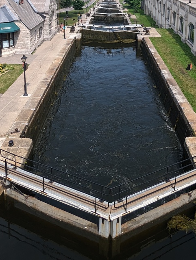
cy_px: 19
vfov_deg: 47.6
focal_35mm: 34
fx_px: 256
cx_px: 126
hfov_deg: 41.5
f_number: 2.2
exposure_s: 1/1070
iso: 50
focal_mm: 2.35
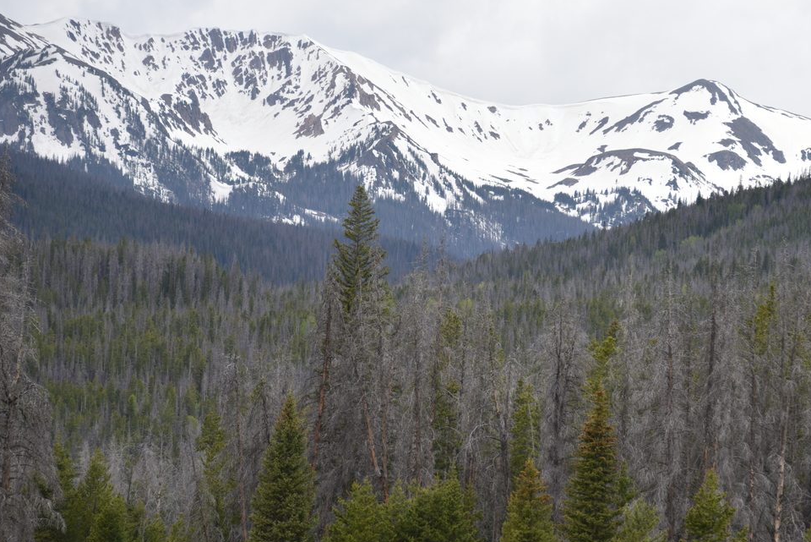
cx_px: 497
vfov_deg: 6.9
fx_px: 4507
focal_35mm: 200
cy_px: 344
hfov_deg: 10.3
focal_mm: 150
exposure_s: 1/320
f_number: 5.6
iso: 125
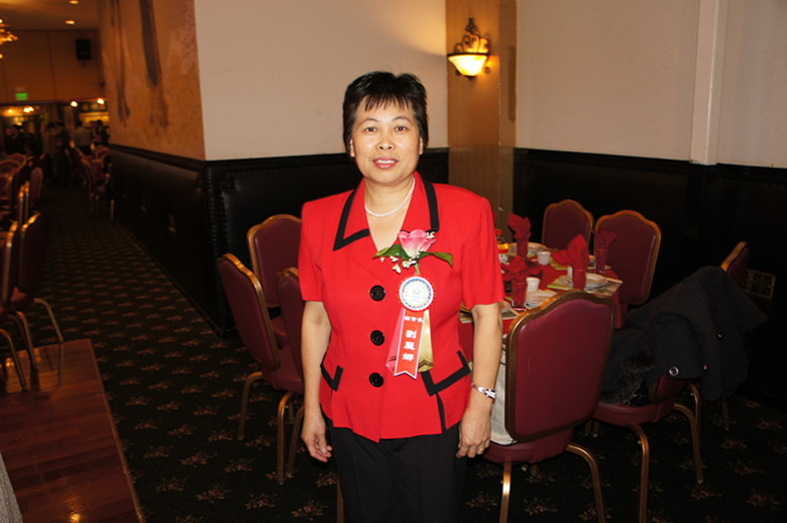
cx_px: 394
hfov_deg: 67.4
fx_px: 590
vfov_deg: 47.8
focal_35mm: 27
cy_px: 262
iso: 200
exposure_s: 1/20
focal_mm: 18
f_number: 3.5
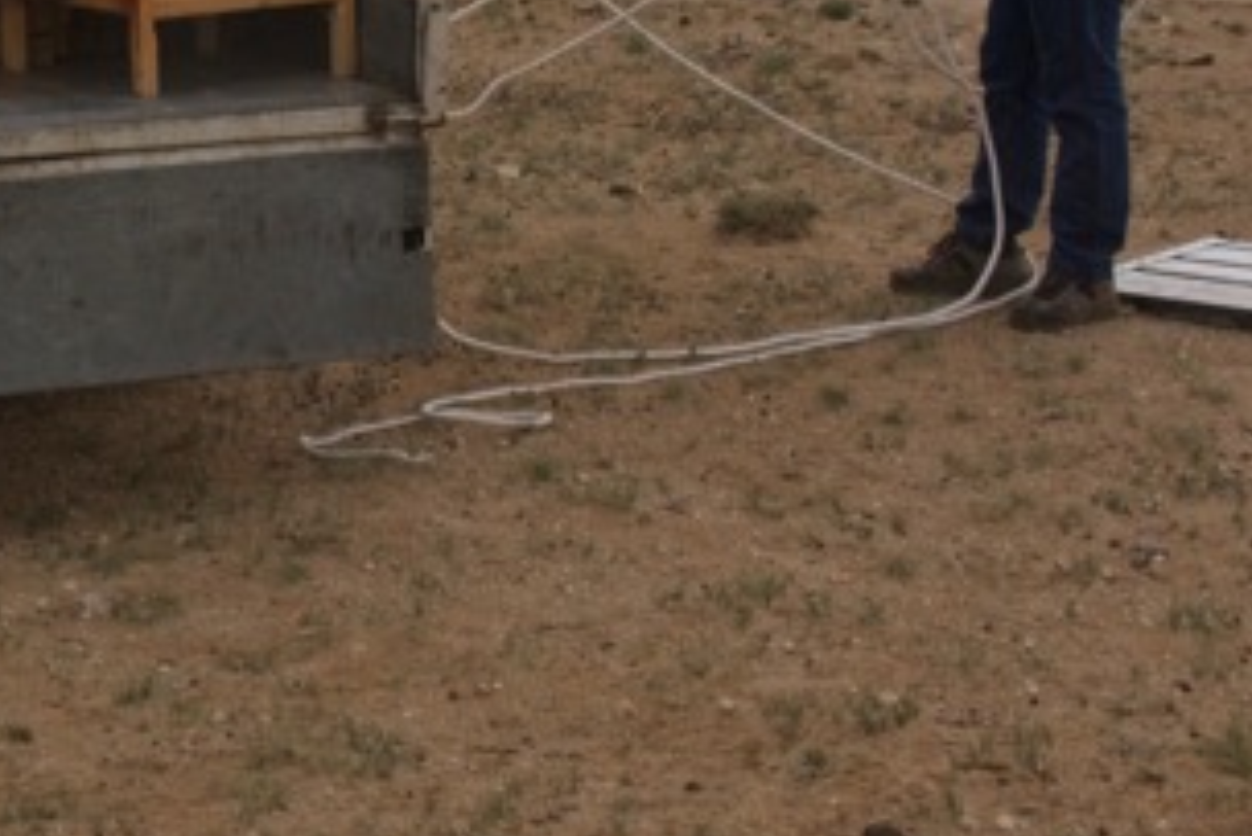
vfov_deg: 13.5
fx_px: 3479
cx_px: 140
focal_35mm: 100
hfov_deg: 20.0
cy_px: 12
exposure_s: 1/640
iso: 640
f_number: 13
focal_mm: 38
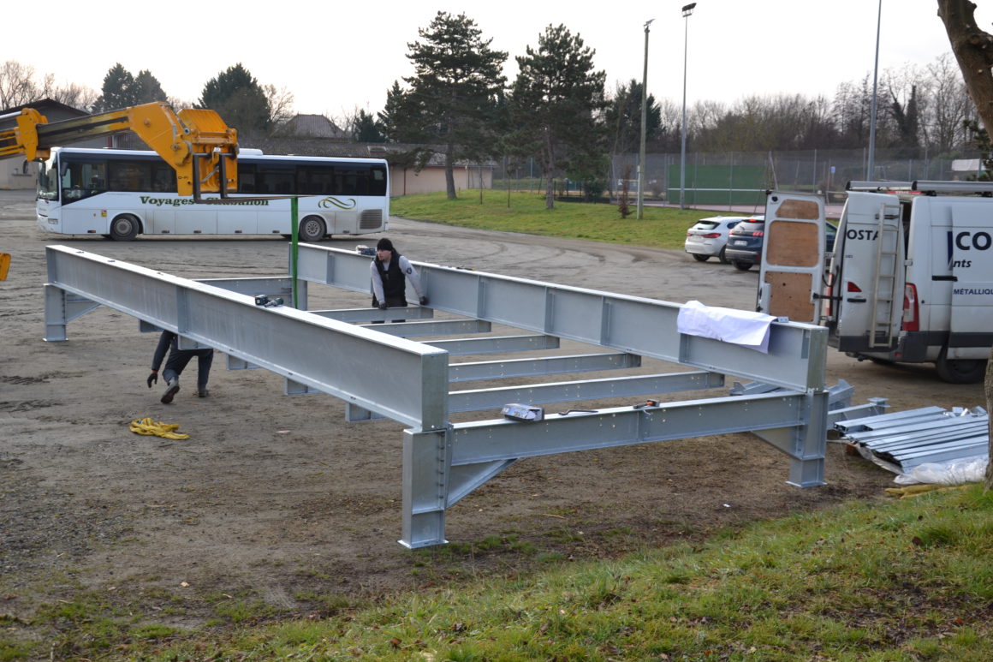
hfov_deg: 43.6
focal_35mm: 45
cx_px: 496
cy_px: 331
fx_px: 1241
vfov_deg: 29.9
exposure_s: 1/125
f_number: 5.6
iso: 110
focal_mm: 30
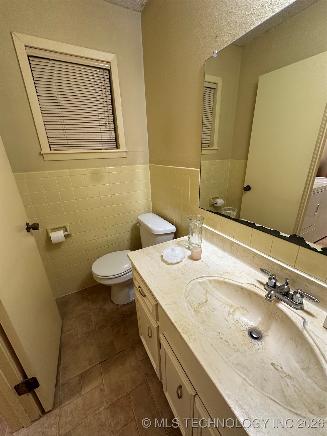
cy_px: 218
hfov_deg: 85.7
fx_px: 176
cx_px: 164
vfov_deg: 102.1
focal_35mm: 14
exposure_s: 1/60
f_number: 2.2
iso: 160
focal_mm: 2.22
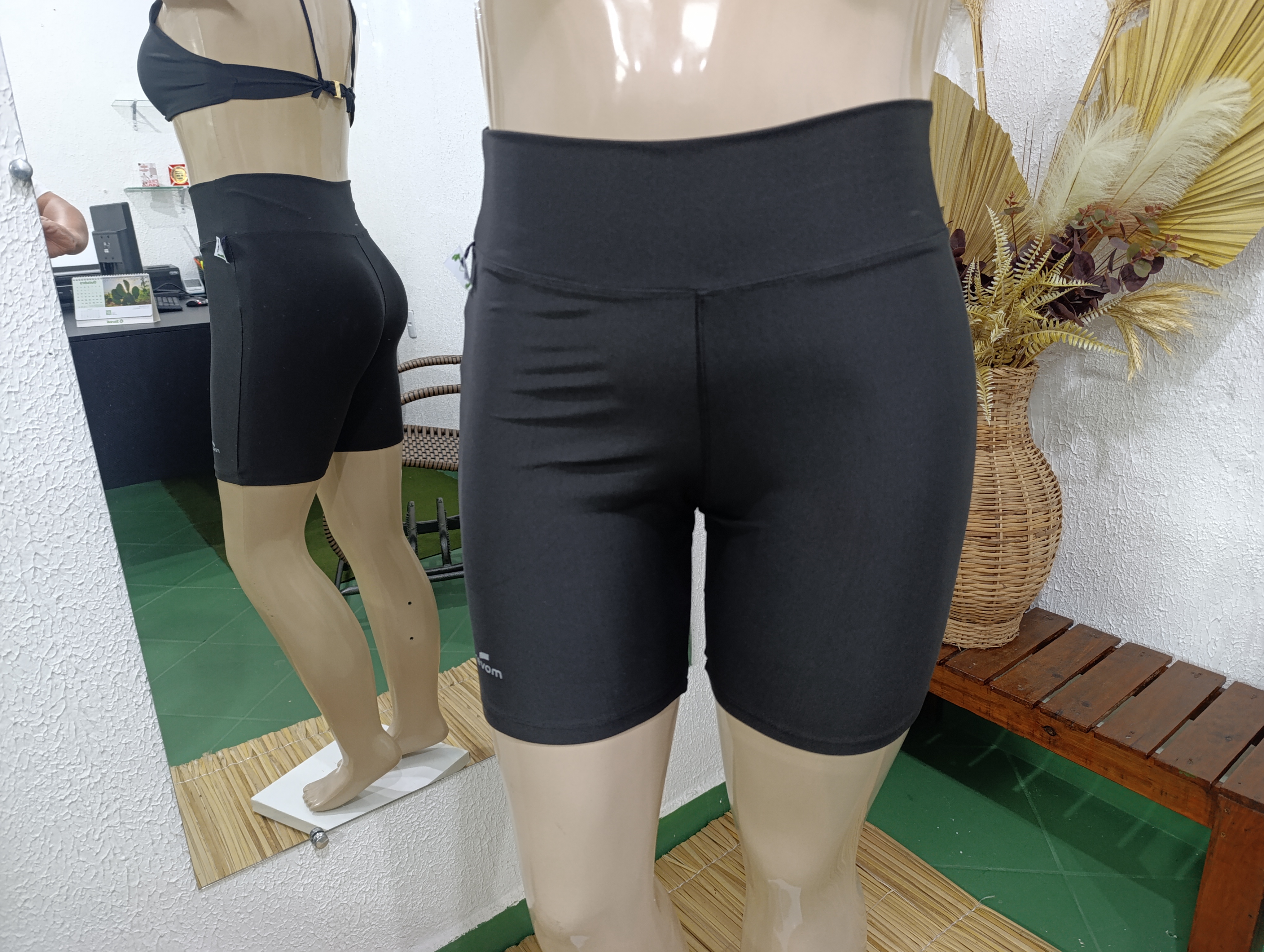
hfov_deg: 73.8
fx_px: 841
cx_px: 632
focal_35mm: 23
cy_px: 476
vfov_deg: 59.0
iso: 1000
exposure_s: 1/30
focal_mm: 6.14
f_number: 1.6
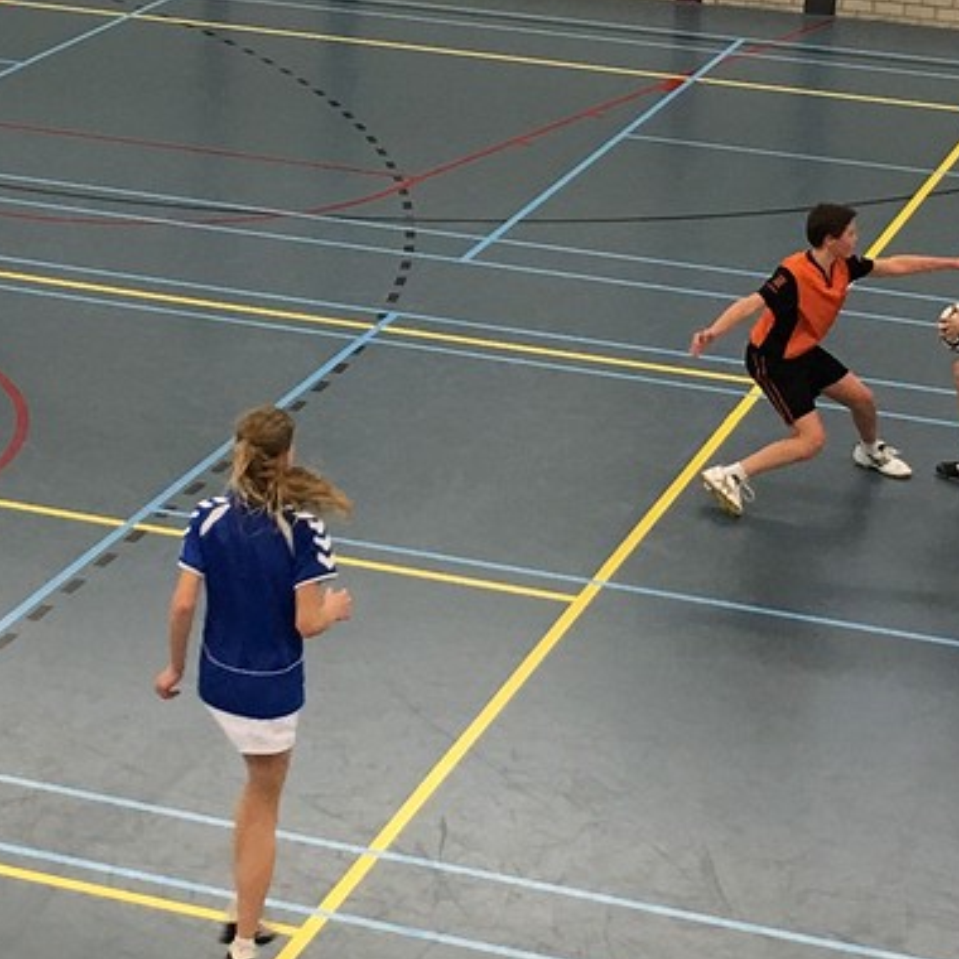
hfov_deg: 24.3
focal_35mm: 69
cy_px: 257
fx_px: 2163
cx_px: 103
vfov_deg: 24.8
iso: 64
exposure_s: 1/33
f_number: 2.2
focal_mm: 4.15
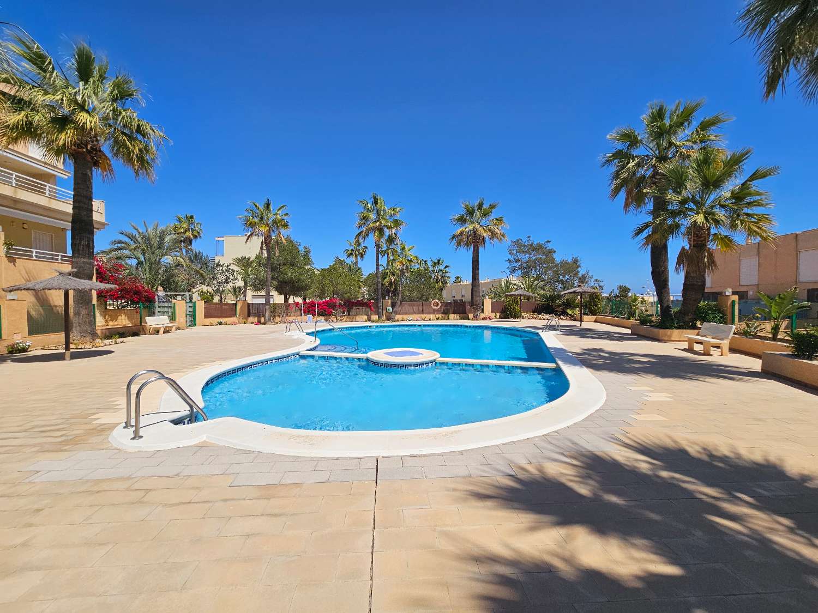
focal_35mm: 13
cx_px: 409
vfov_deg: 89.9
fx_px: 307
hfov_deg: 106.2
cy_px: 306
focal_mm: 2.2
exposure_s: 1/5328
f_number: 2.2
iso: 50
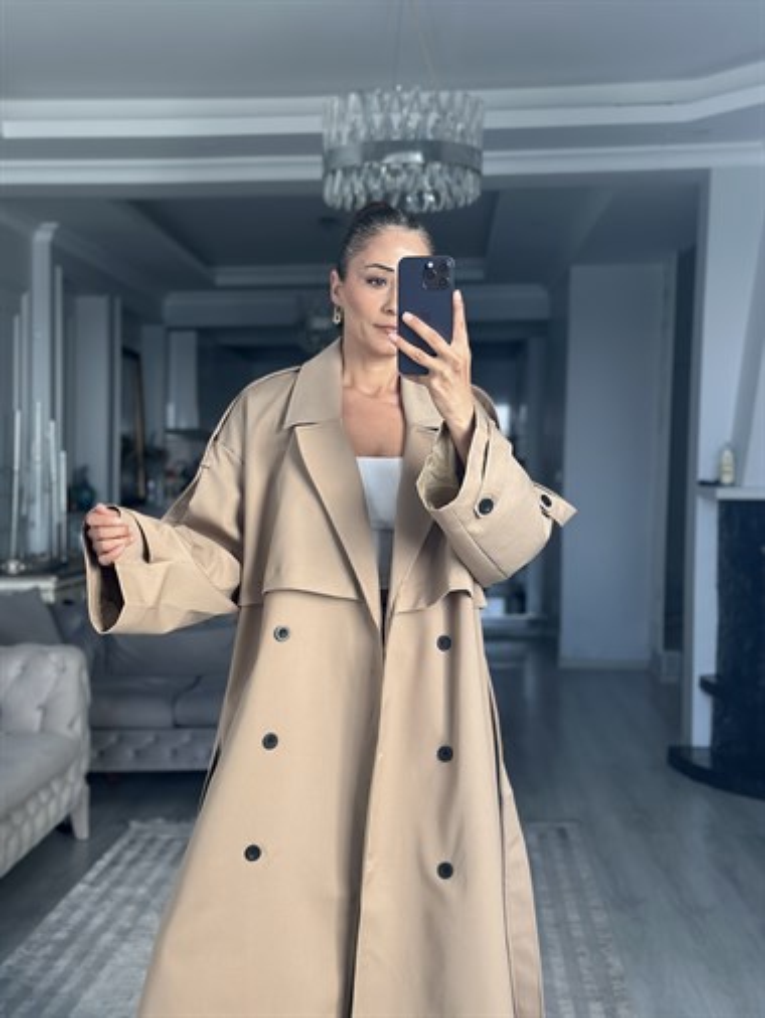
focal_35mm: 48
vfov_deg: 39.6
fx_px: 1413
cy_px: 509
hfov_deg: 30.3
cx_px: 382
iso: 80
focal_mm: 6.86
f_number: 1.78
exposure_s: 1/183
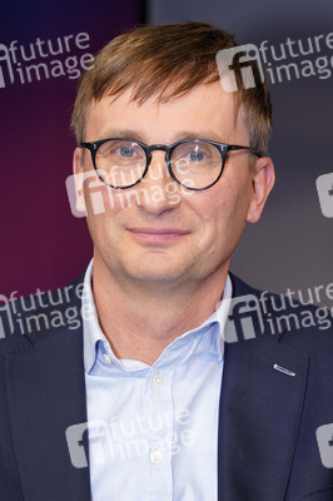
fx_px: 1334
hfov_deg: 14.2
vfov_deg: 21.3
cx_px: 166
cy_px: 250
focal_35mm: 96
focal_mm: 96
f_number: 5.6
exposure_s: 1/160
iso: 2000
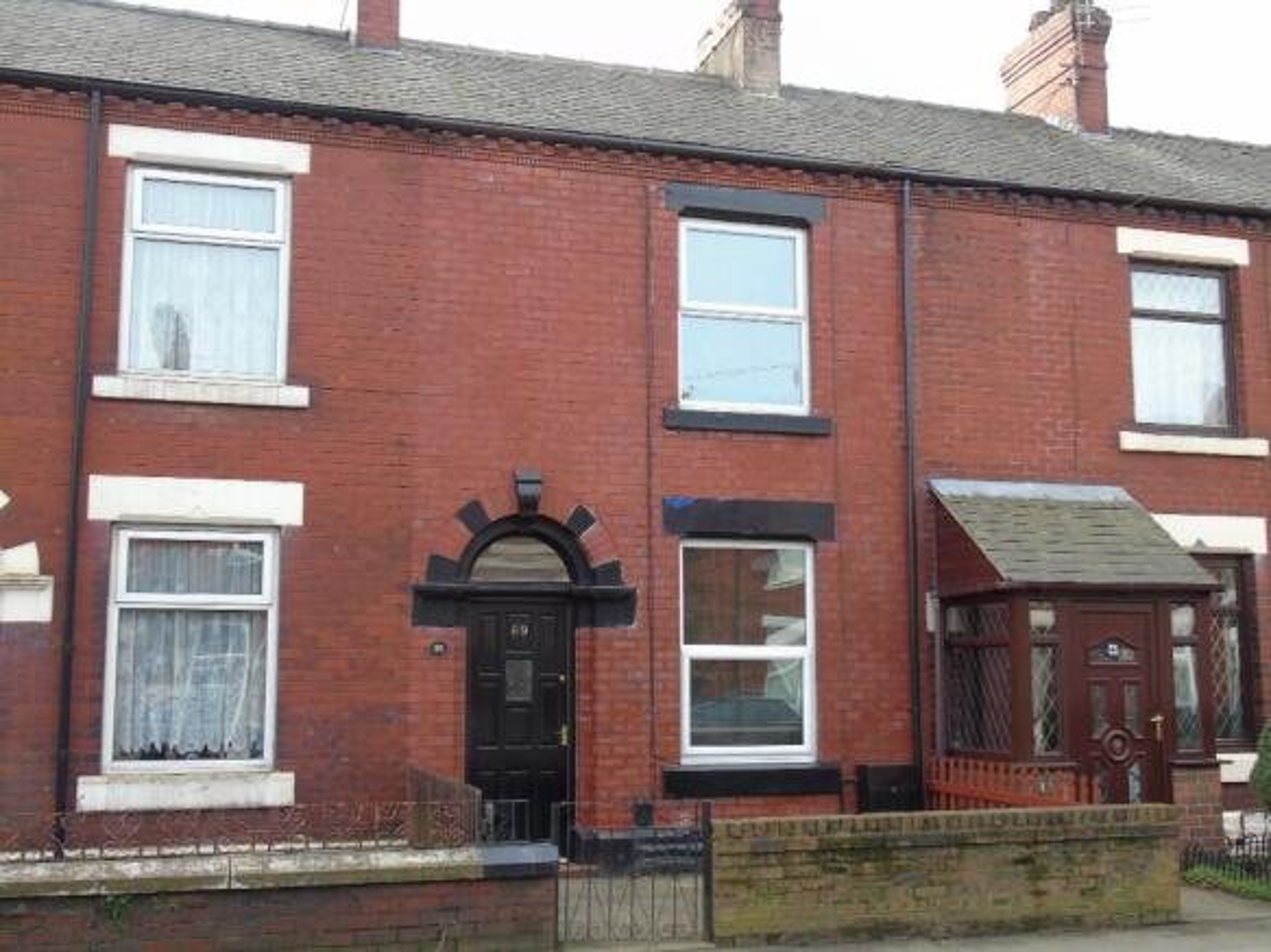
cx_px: 636
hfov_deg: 46.8
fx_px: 1468
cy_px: 476
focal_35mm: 40
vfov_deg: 35.9
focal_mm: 7.1
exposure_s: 1/60
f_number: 3.9
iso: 80
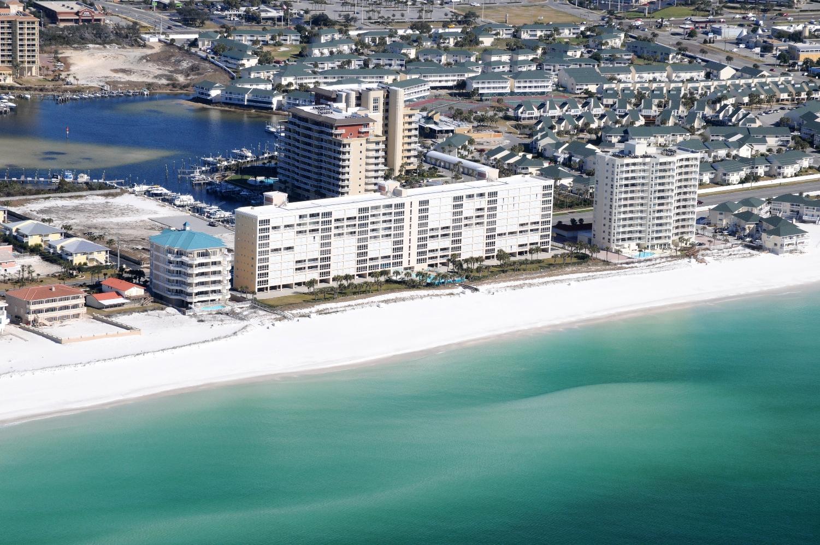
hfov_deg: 16.1
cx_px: 410
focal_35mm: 128
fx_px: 2901
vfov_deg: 10.7
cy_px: 272
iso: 400
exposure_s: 1/500
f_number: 14
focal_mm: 85
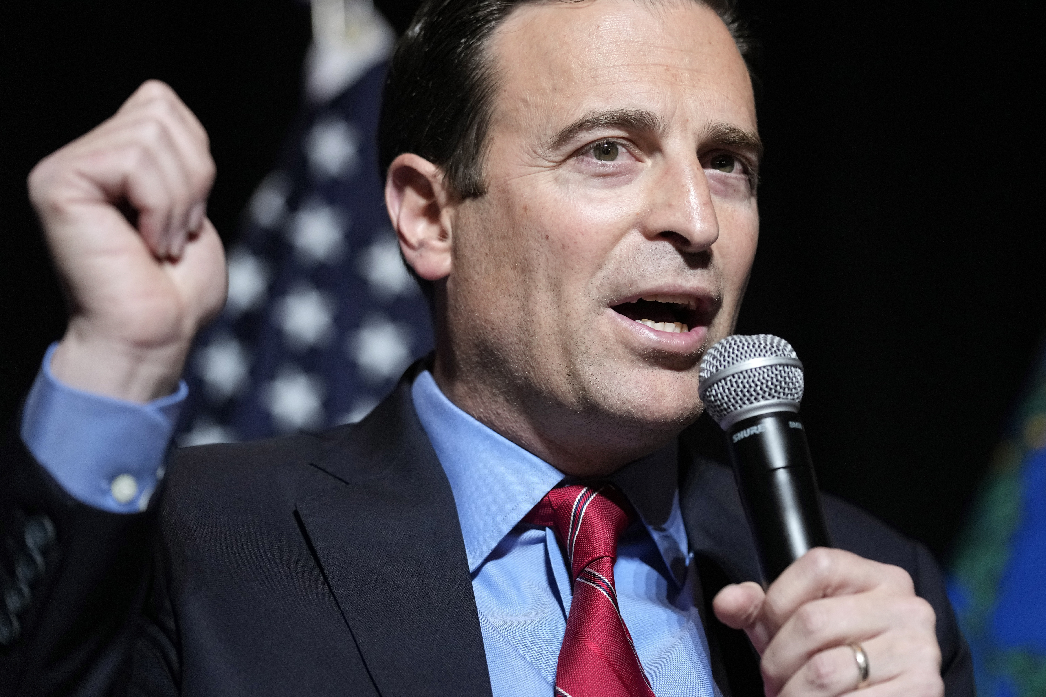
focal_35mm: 142
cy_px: 291
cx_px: 612
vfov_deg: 9.7
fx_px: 4126
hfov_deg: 14.4
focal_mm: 116
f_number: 2.8
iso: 3200
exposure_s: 1/640
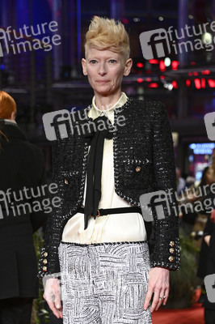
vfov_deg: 20.4
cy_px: 162
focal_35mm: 100
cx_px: 108
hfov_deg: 13.7
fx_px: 897
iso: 5000
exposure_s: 1/250
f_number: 5.6
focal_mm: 100
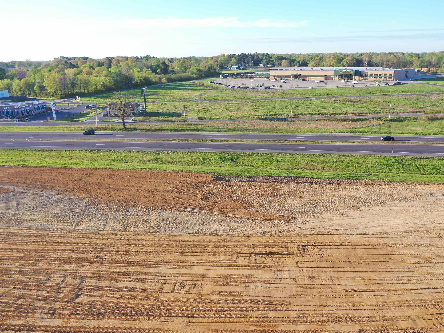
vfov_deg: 45.4
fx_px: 398
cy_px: 166
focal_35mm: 31
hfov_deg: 58.3
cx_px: 235
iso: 100
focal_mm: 10.26
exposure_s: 1/240
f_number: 5
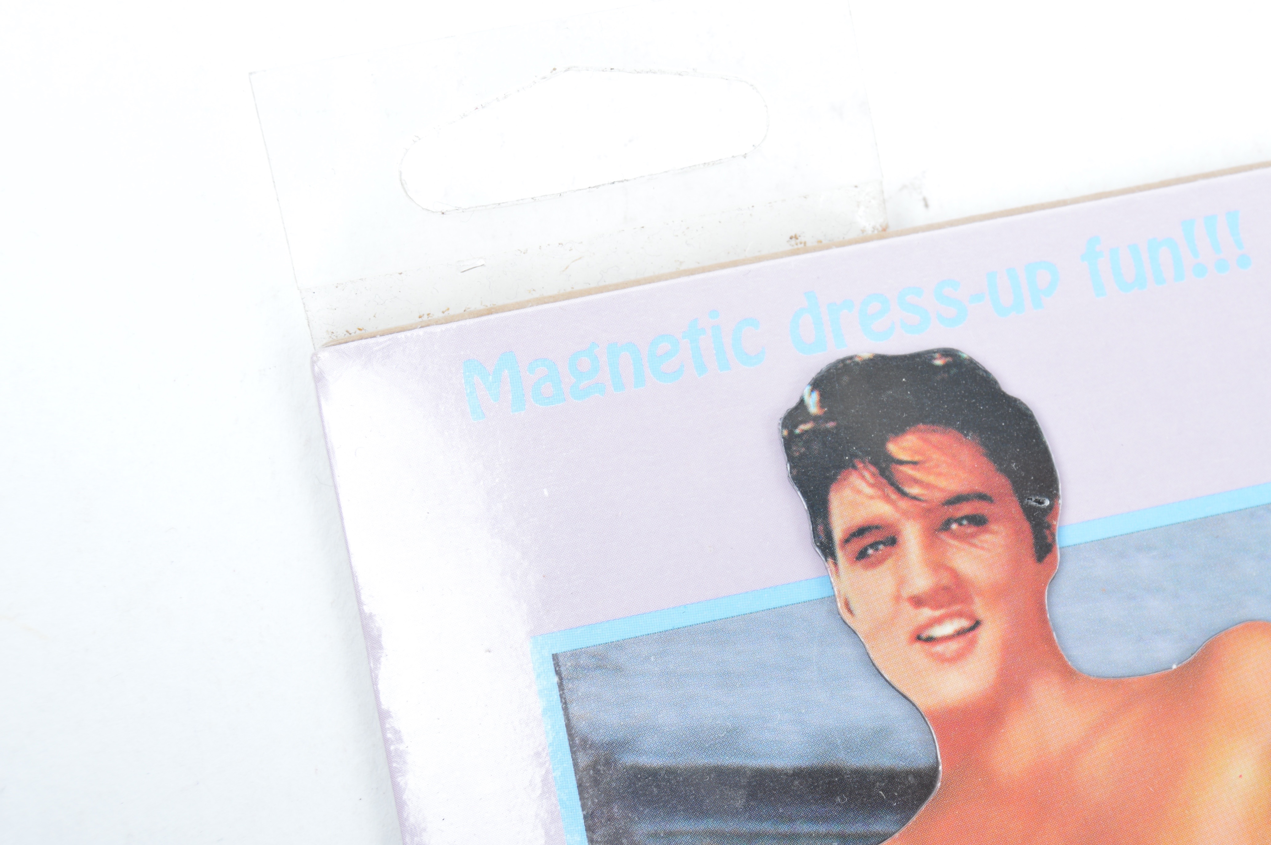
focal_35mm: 61
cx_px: 894
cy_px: 349
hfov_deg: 32.5
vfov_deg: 22.2
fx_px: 2152
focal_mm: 28
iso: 100
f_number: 6.3
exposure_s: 1/30
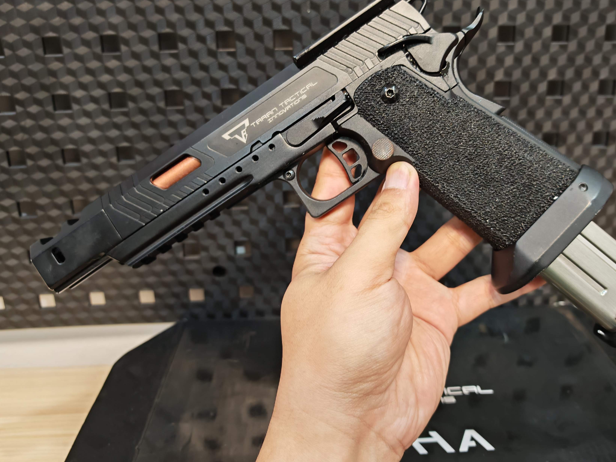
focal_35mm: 30
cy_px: 179
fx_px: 534
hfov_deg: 59.9
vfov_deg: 46.5
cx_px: 336
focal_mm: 6.83
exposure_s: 1/25
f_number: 2
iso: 250
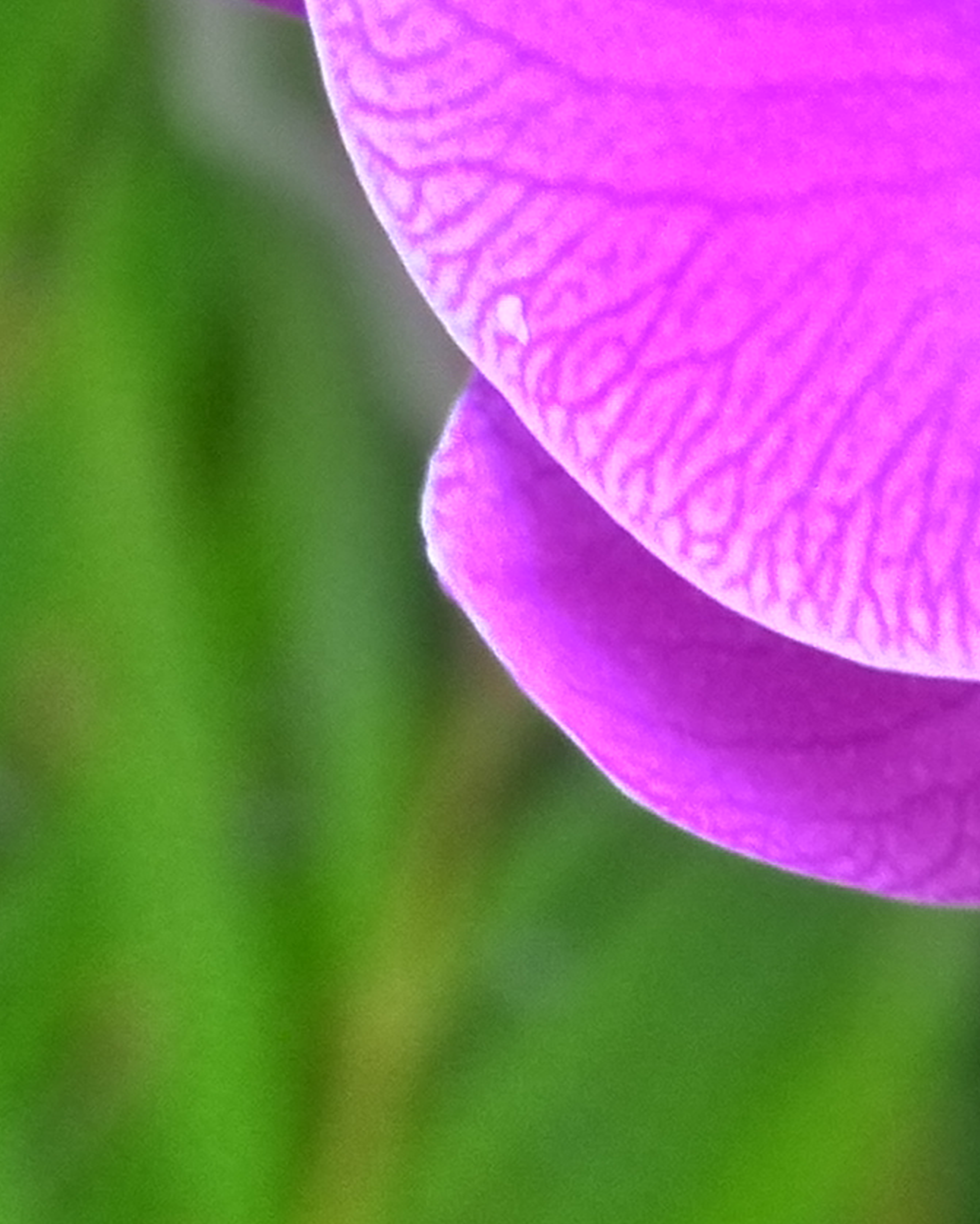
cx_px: 1922
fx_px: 18408
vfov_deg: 3.8
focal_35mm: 508
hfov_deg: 3.0
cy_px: 447
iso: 400
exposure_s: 1/6
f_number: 3.5
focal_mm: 18.2
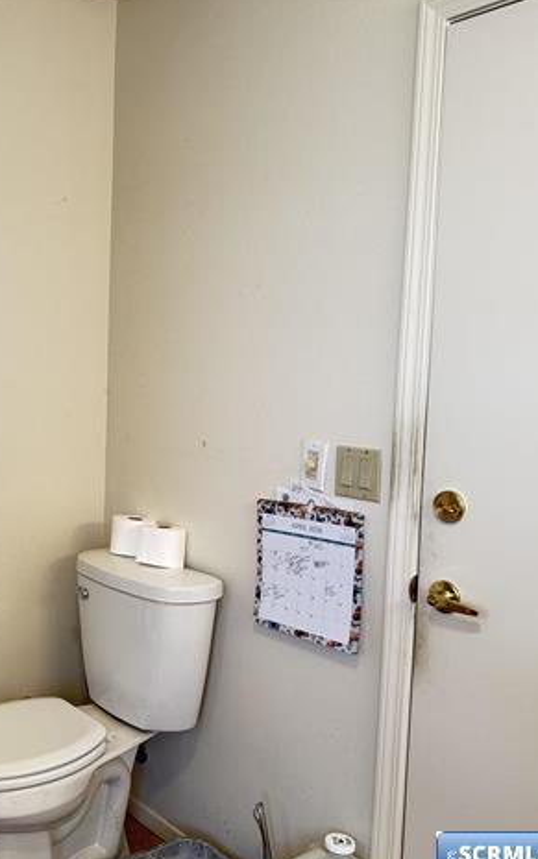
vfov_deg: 55.3
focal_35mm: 35
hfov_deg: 34.9
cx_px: 91
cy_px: 432
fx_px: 820
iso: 160
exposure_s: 1/60
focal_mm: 6.76
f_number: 1.78
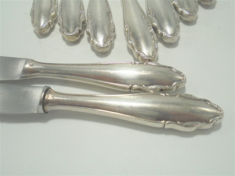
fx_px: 197
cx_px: 118
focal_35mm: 29
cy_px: 88
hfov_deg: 61.7
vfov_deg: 48.2
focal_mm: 5.3
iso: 100
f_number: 3.7
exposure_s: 1/160
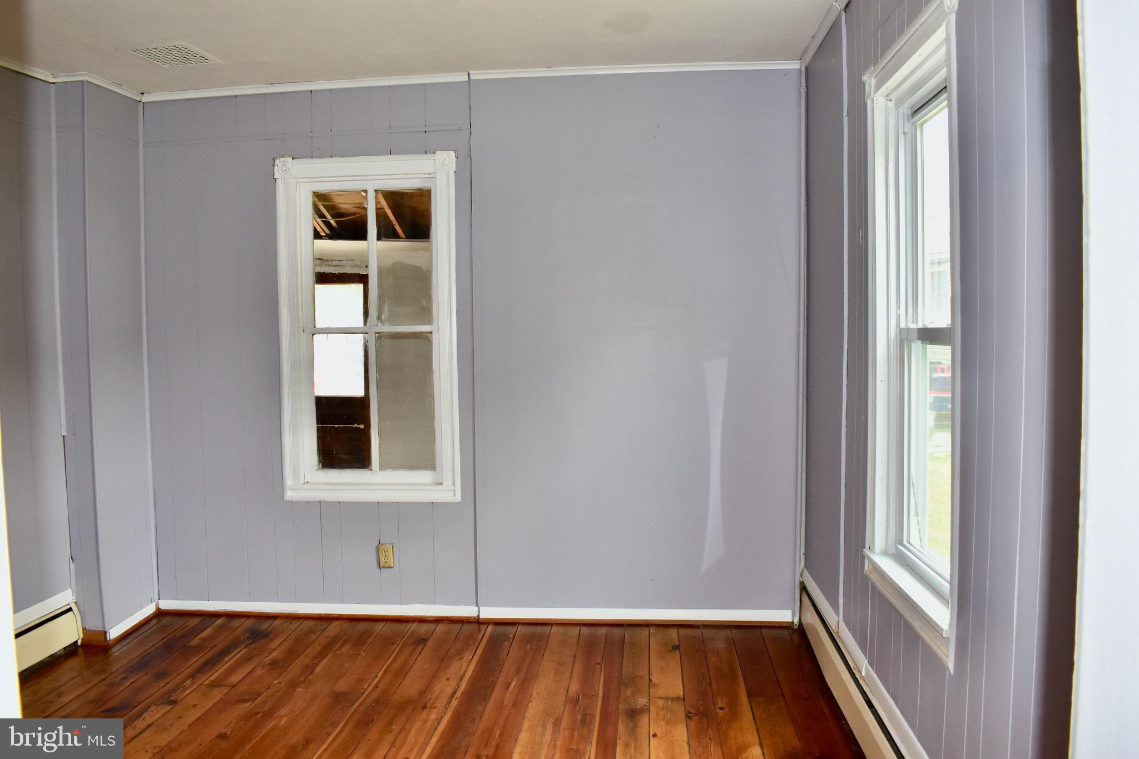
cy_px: 380
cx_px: 570
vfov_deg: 47.9
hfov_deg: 67.4
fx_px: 854
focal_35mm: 27
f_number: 5.6
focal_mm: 18
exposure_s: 1/125
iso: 560
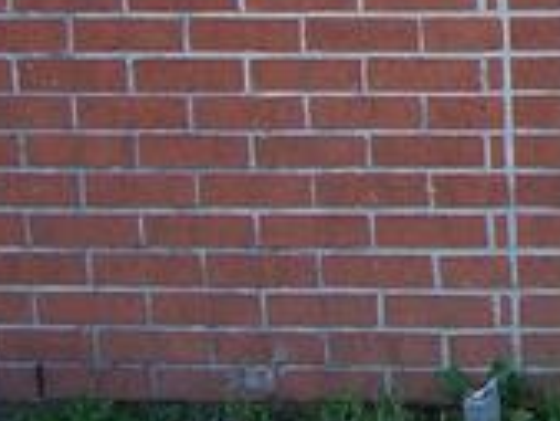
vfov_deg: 10.6
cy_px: -152
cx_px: 1014
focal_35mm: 136
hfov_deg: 13.1
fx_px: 2202
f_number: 3
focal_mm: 6
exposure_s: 1/250
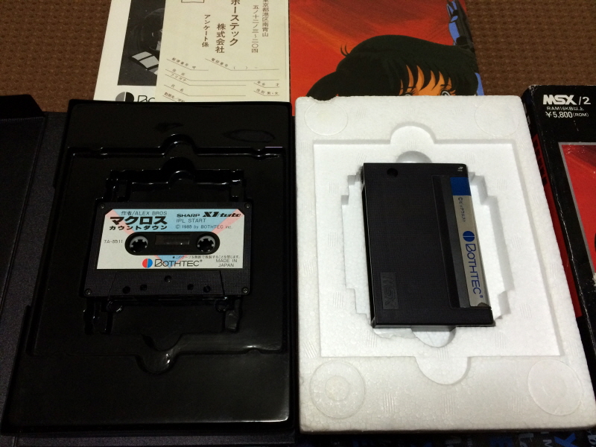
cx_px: 298
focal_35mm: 30
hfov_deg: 60.0
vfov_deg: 46.8
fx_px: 517
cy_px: 224
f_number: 2.2
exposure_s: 1/30
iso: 200
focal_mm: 4.12
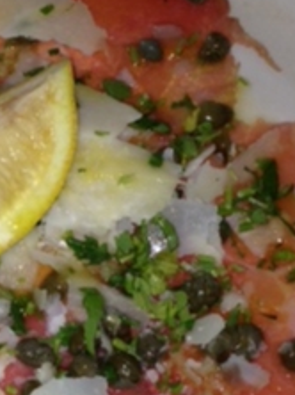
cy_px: 233
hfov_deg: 14.4
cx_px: 20
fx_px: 1150
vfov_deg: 19.5
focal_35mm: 101
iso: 64
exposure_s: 1/63
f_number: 2.4
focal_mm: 4.28
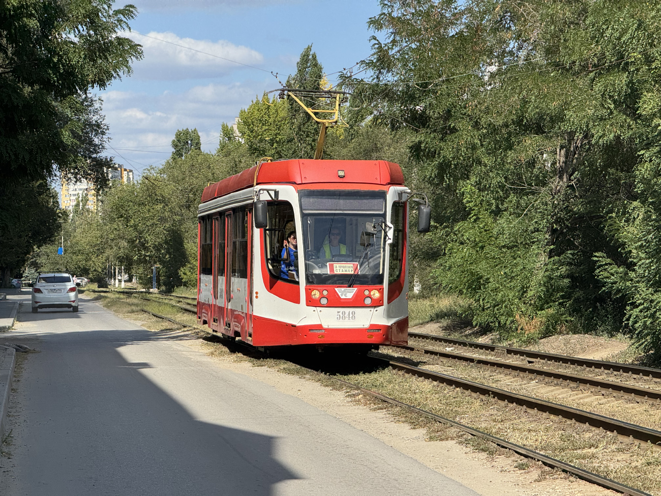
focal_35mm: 120
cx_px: 330
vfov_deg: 12.3
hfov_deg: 16.4
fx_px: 2291
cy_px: 248
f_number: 2.8
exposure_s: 1/1318
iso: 50
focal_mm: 15.66
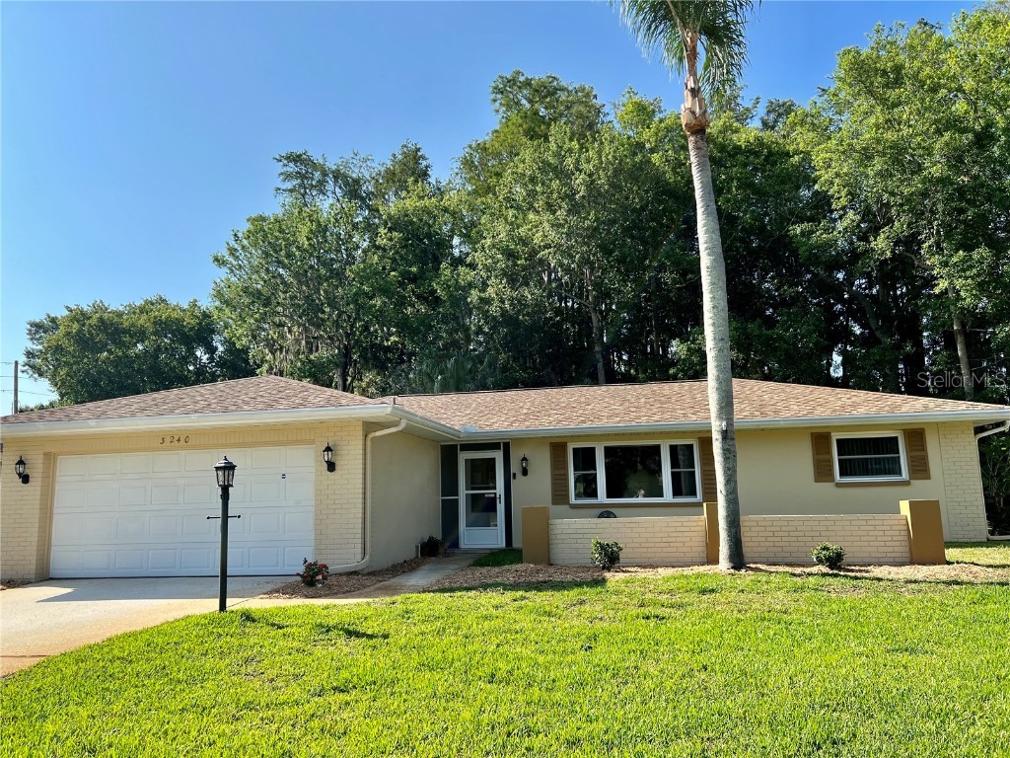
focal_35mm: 26
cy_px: 379
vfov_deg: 53.1
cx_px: 505
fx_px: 759
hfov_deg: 67.3
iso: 50
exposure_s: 1/2513
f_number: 1.5
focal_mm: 5.7
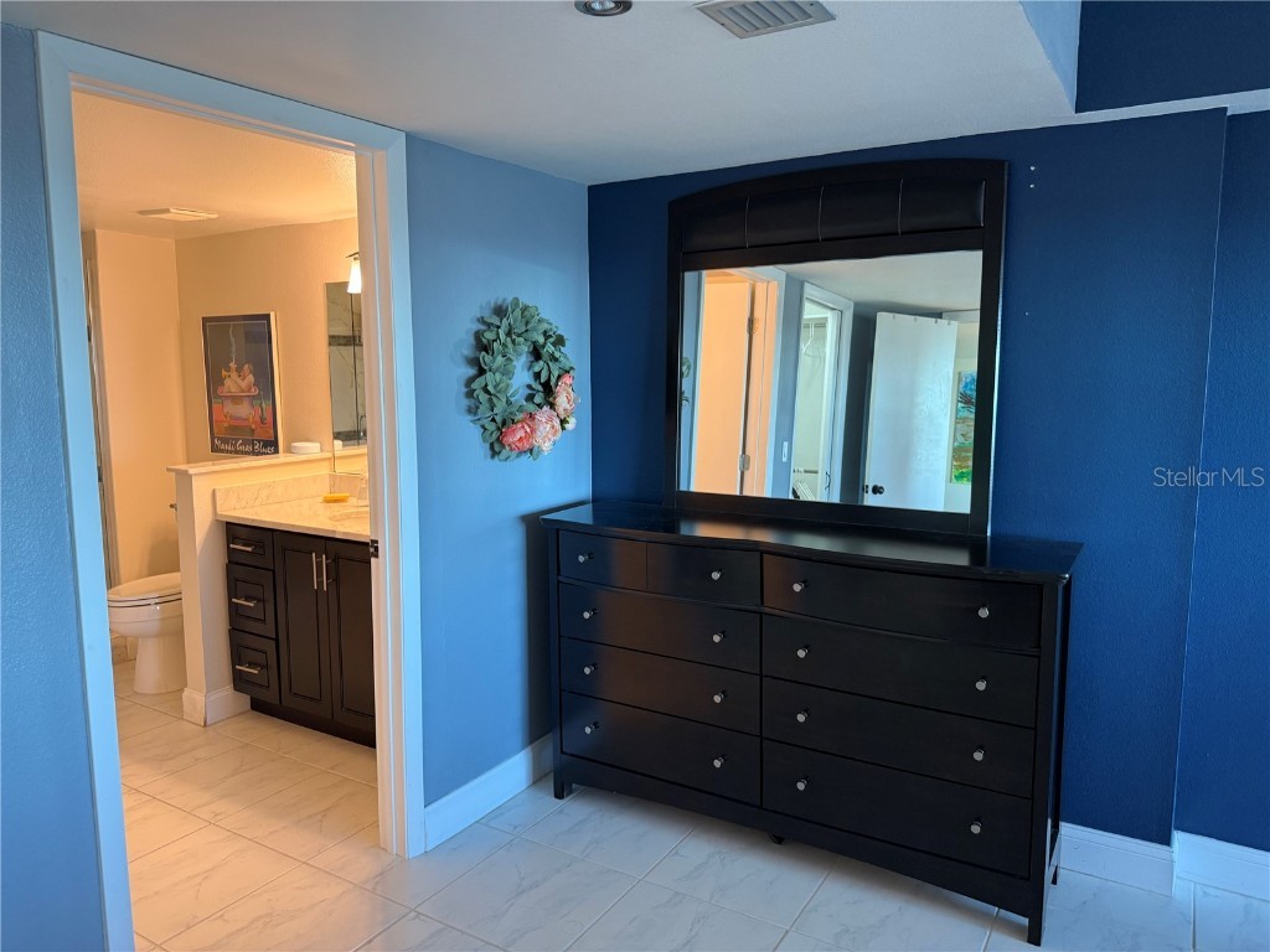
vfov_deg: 56.8
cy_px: 476
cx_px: 635
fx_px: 881
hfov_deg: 71.6
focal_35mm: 24
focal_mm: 6.76
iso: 160
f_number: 1.78
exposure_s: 1/60
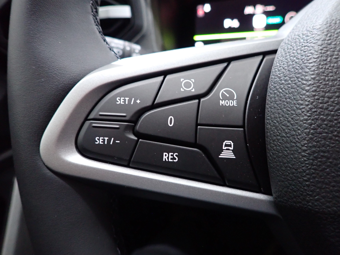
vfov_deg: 54.9
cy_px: 128
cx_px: 170
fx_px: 246
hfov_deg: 69.4
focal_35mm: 25
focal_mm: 4.5
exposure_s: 1/30
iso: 800
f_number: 2
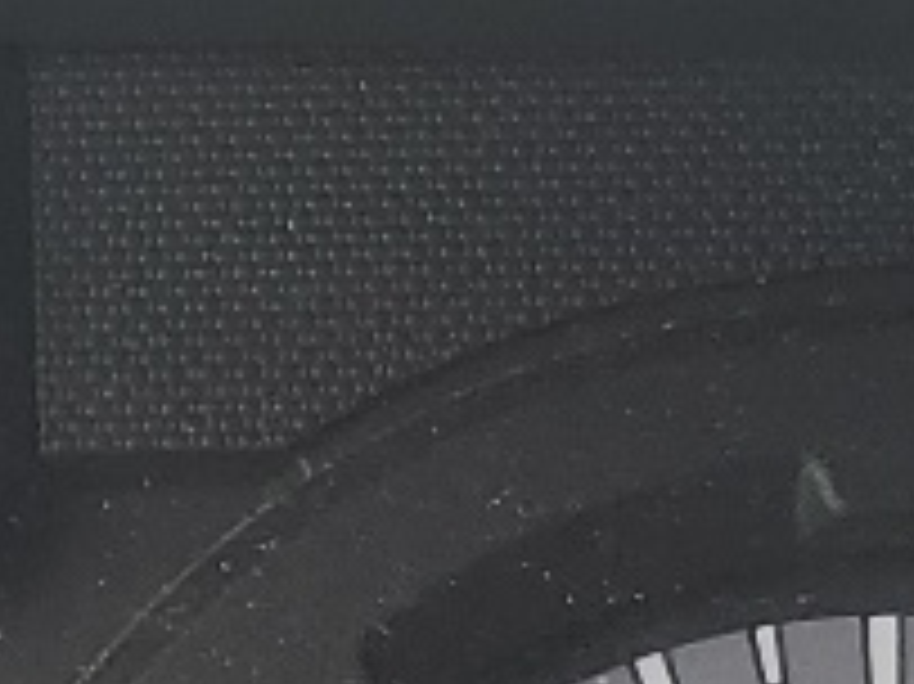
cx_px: -477
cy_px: 1134
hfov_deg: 9.4
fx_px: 5410
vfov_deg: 7.1
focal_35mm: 205
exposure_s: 1/172
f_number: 1.5
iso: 50
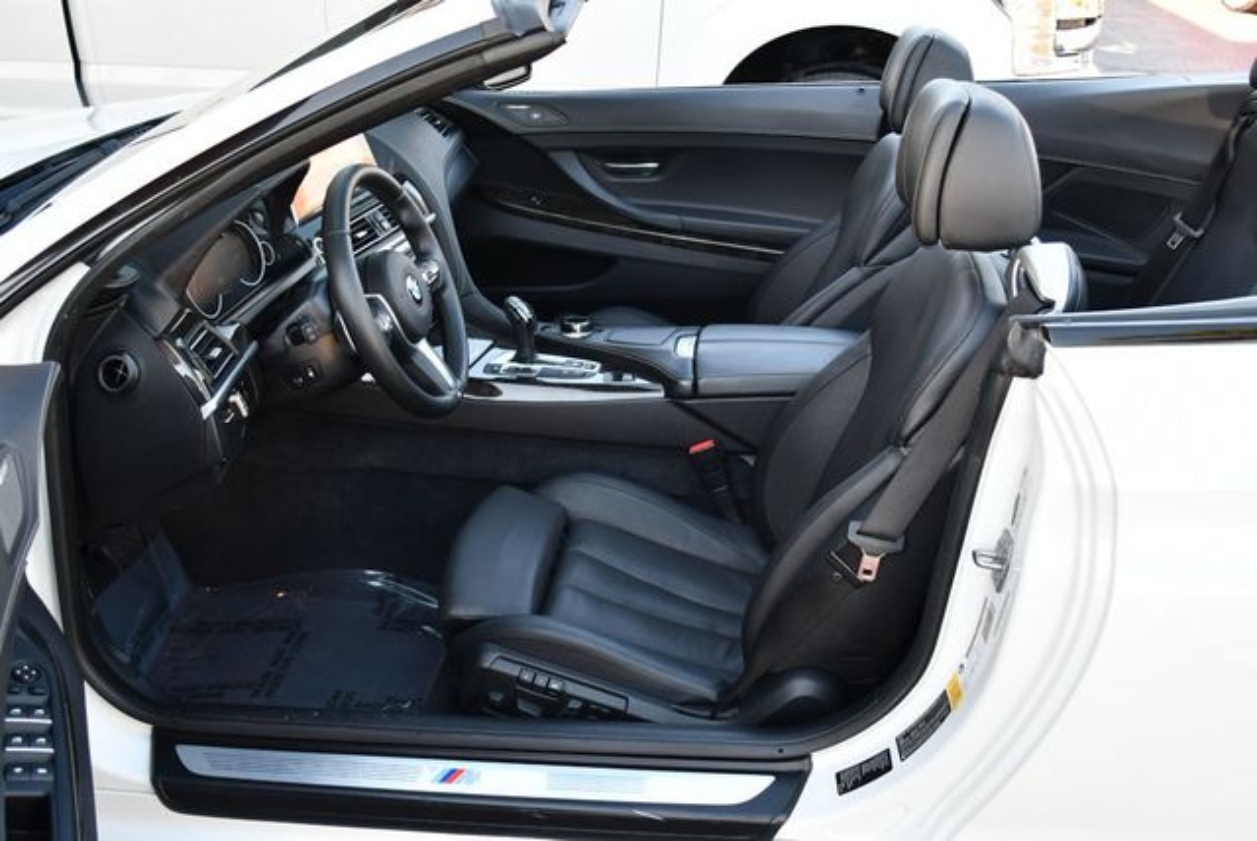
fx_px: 1258
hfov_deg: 53.1
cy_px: 420
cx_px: 628
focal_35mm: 36
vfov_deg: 36.9
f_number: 3.5
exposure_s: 1/250
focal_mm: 18
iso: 400
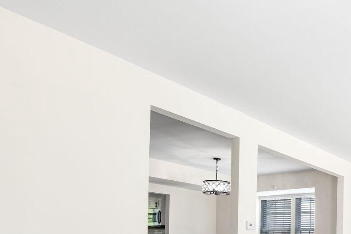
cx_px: 344
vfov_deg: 33.7
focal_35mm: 35
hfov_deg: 46.4
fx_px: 341
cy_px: 247
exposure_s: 1/6
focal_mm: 16
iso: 200
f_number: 8
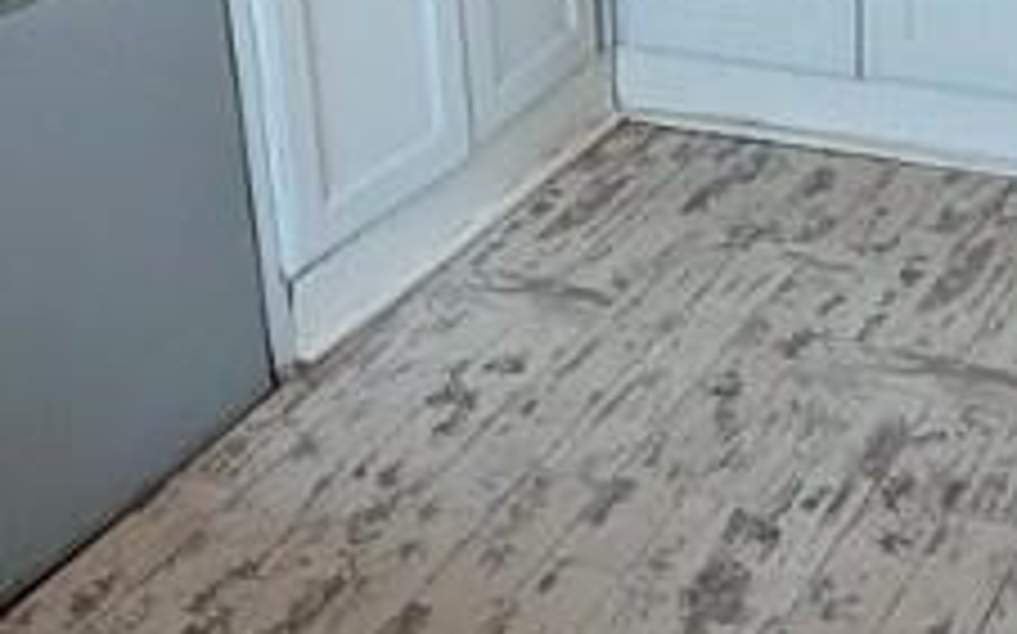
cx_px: 720
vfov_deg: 16.5
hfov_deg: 26.6
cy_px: -27
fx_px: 2133
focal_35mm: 77
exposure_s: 1/33.3
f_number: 2.2
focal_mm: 2.35
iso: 122
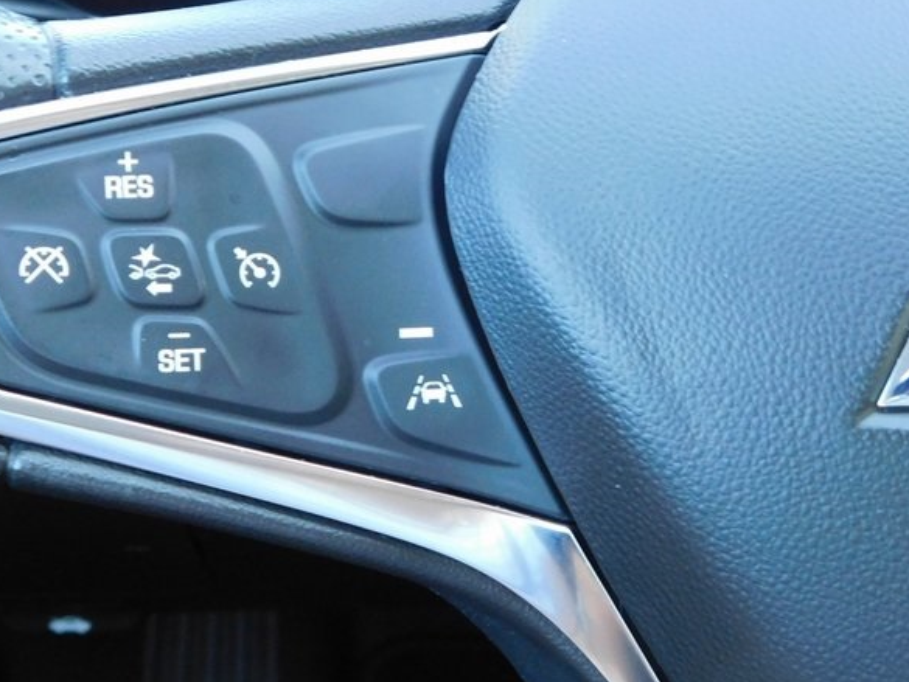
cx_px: 427
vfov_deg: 23.3
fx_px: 1655
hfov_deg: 30.7
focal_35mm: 63
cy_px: 340
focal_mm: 6.3
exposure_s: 1/30
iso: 320
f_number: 3.5
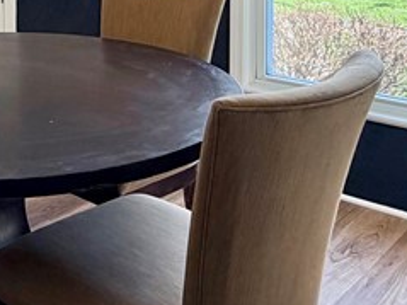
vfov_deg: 22.2
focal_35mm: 60
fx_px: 705
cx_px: -5
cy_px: -77
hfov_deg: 29.9
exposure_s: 1/121
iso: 64
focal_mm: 2.22
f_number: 2.2
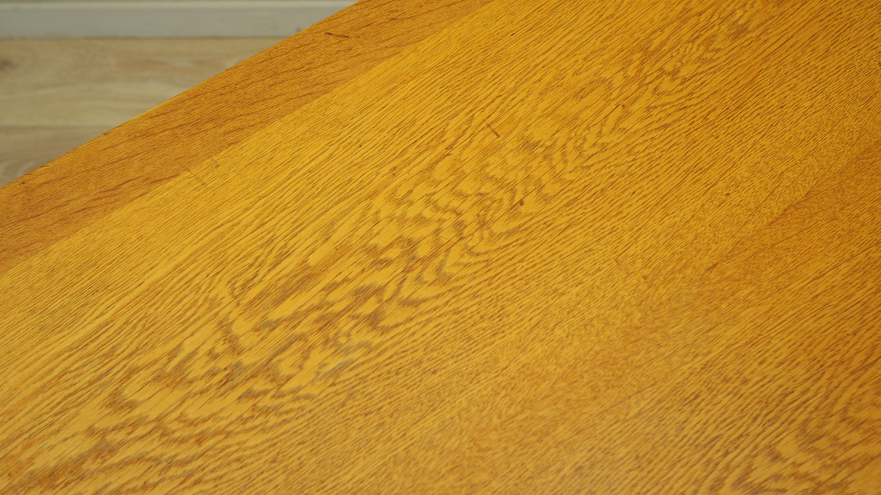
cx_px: 431
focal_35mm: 38
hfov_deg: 52.8
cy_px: 197
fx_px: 888
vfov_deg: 31.1
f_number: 4.5
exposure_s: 1/20
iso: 320
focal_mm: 17
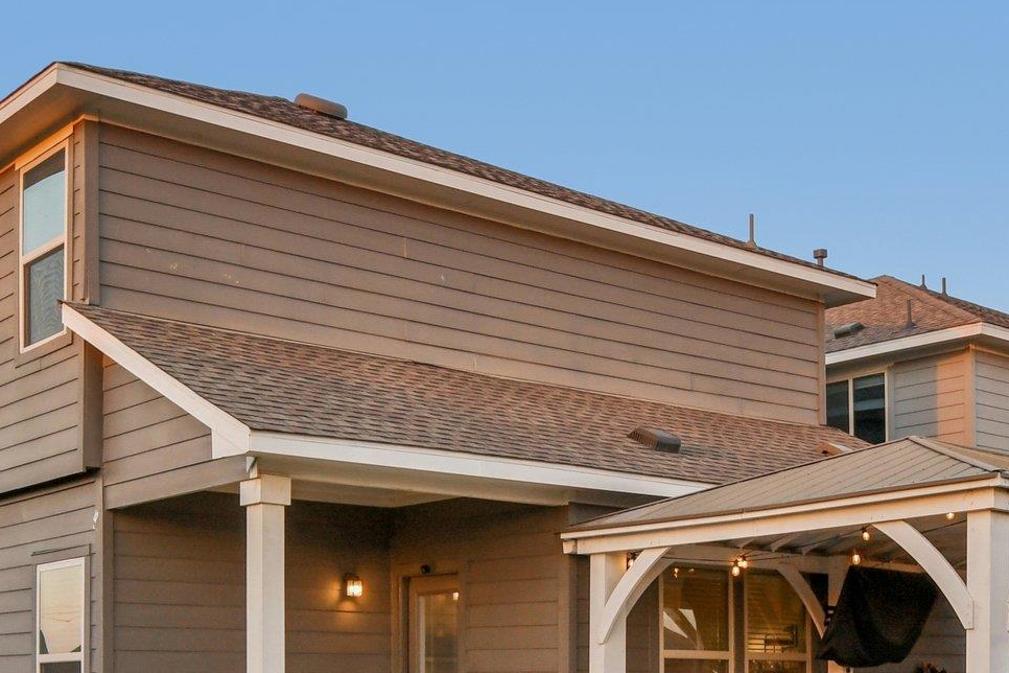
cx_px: 494
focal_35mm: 54
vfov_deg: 24.4
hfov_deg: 36.8
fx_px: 1515
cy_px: 584
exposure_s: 1/100
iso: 400
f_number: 8
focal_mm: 17
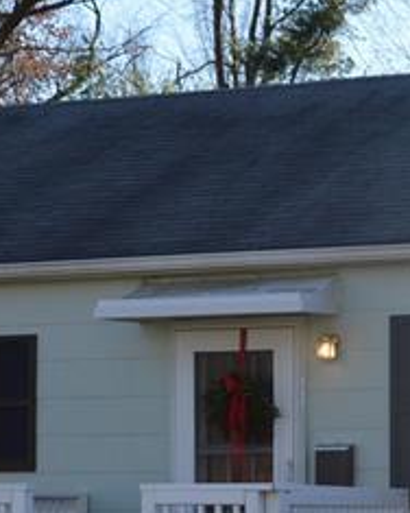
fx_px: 2169
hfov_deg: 10.7
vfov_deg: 13.4
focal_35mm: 143
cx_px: 453
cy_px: 450
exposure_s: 1/160
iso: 100
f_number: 6.3
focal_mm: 22
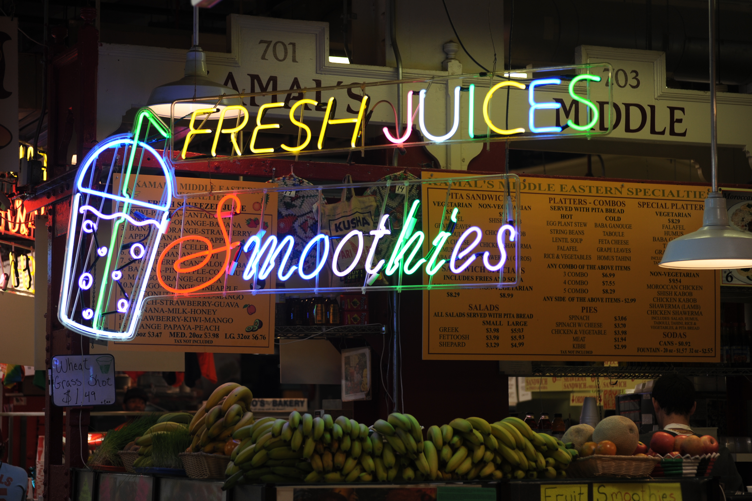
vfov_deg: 15.9
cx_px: 376
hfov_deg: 23.7
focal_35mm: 86
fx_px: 1795
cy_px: 250
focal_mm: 86
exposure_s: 1/100
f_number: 5
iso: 400
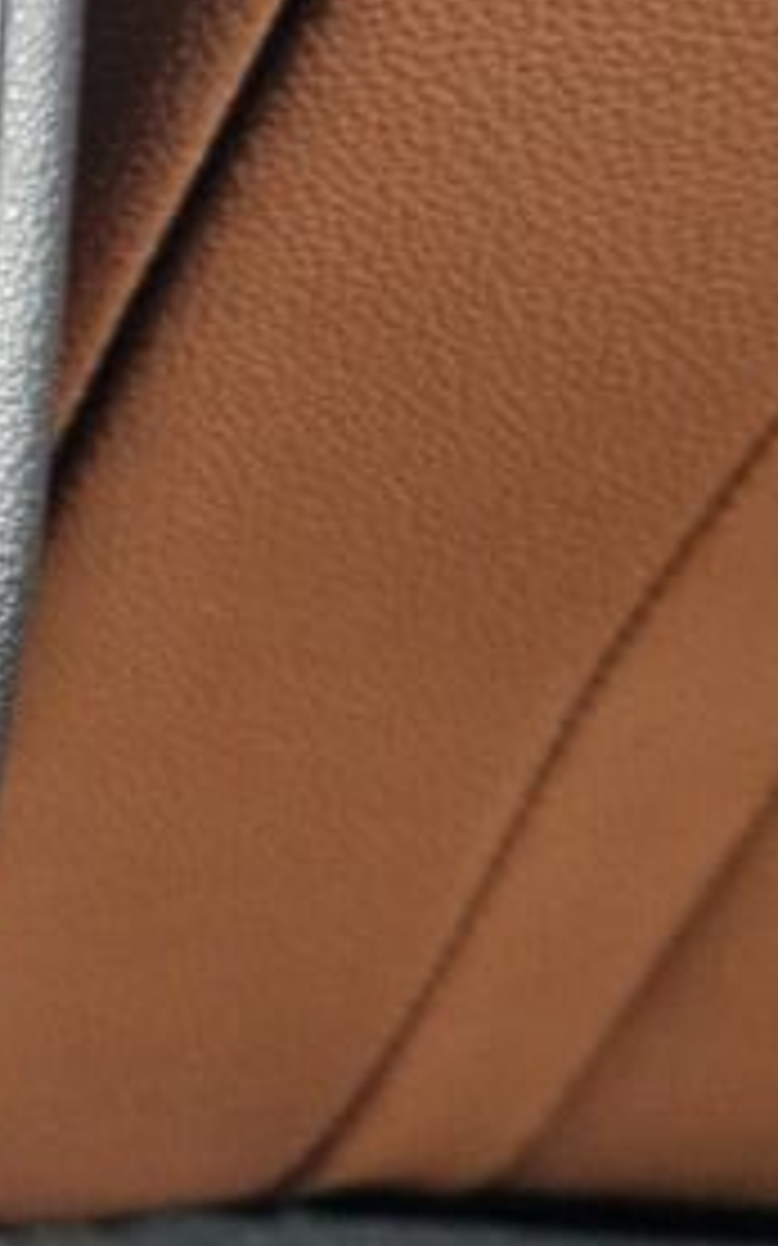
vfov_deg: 23.0
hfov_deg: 12.5
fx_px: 3055
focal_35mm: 90
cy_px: 432
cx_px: -841
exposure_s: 1/33
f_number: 1.8
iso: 640
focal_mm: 5.4
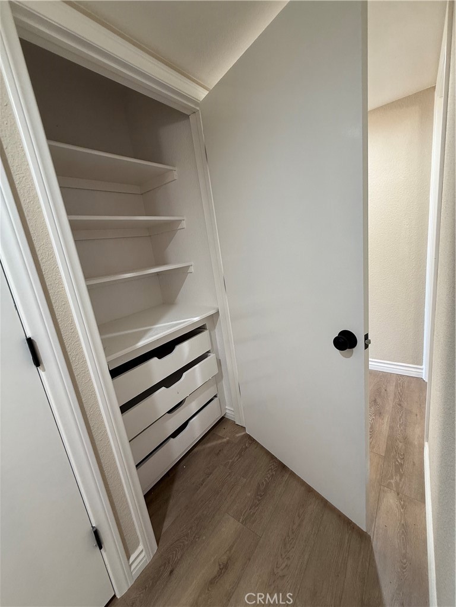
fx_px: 246
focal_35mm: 14
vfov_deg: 102.1
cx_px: 228
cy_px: 304
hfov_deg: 85.7
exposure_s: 1/30
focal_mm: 2.22
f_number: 2.2
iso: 80
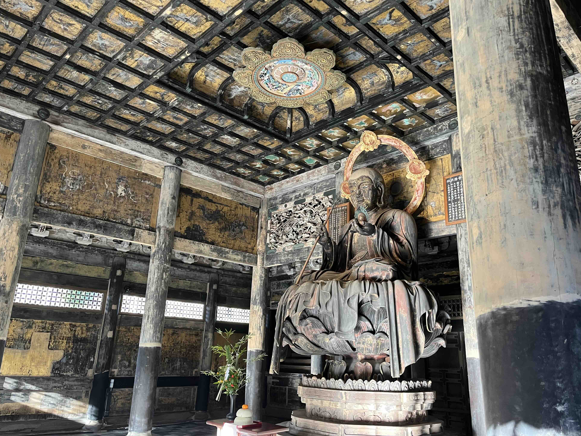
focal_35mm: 27
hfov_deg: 65.3
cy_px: 210
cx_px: 300
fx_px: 453
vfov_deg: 51.3
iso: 250
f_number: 1.6
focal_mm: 5.1
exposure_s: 1/60
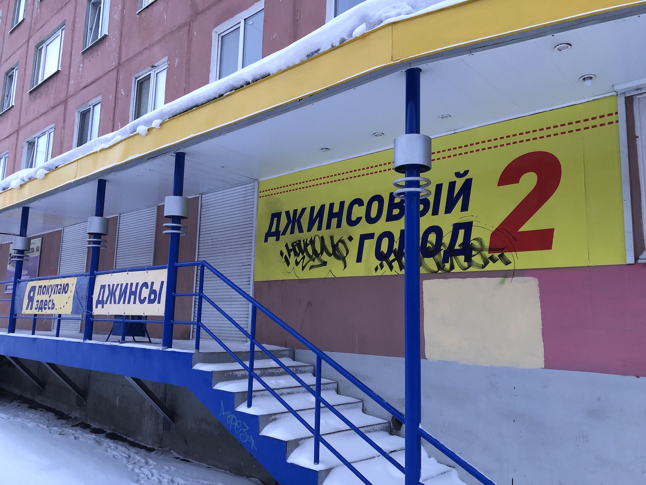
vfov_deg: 49.7
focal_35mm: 28
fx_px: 523
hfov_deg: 63.4
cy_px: 242
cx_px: 323
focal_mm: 3.99
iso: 100
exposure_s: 1/11
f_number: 1.8
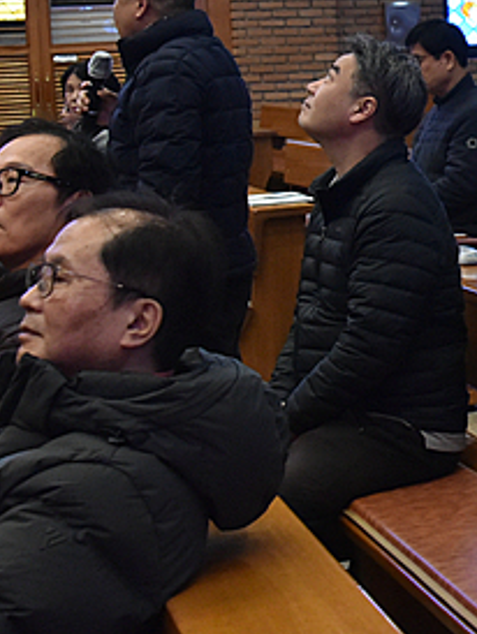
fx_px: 1853
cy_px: 124
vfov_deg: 19.2
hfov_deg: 13.9
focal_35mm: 101
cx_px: 685
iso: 4000
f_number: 6.3
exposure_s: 1/125
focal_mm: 36
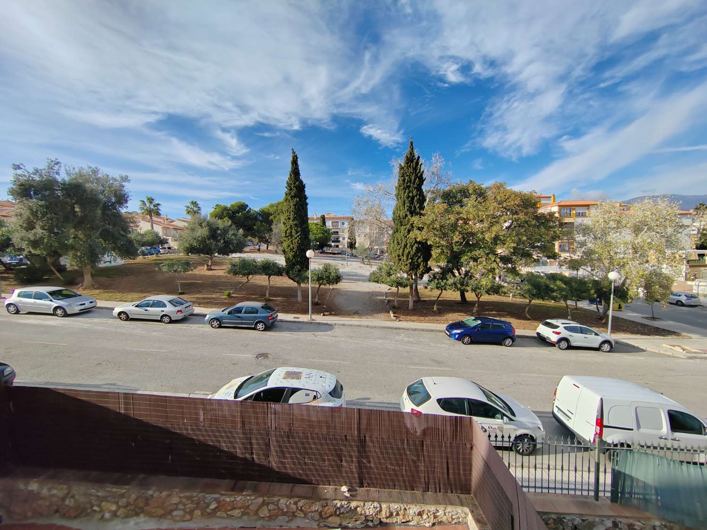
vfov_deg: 89.9
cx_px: 354
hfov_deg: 106.2
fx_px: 266
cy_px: 265
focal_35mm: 13
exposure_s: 1/1400
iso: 100
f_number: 2.2
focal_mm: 2.16
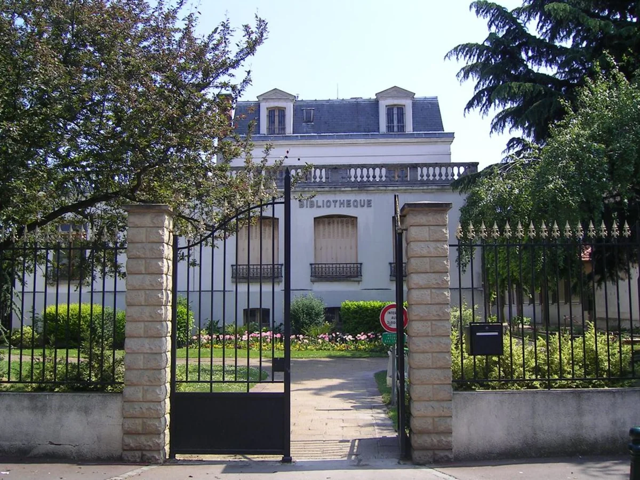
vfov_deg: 39.7
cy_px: 240
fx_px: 666
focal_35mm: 36
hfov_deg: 51.4
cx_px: 320
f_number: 4.8
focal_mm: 5.6
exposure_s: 1/237
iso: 50
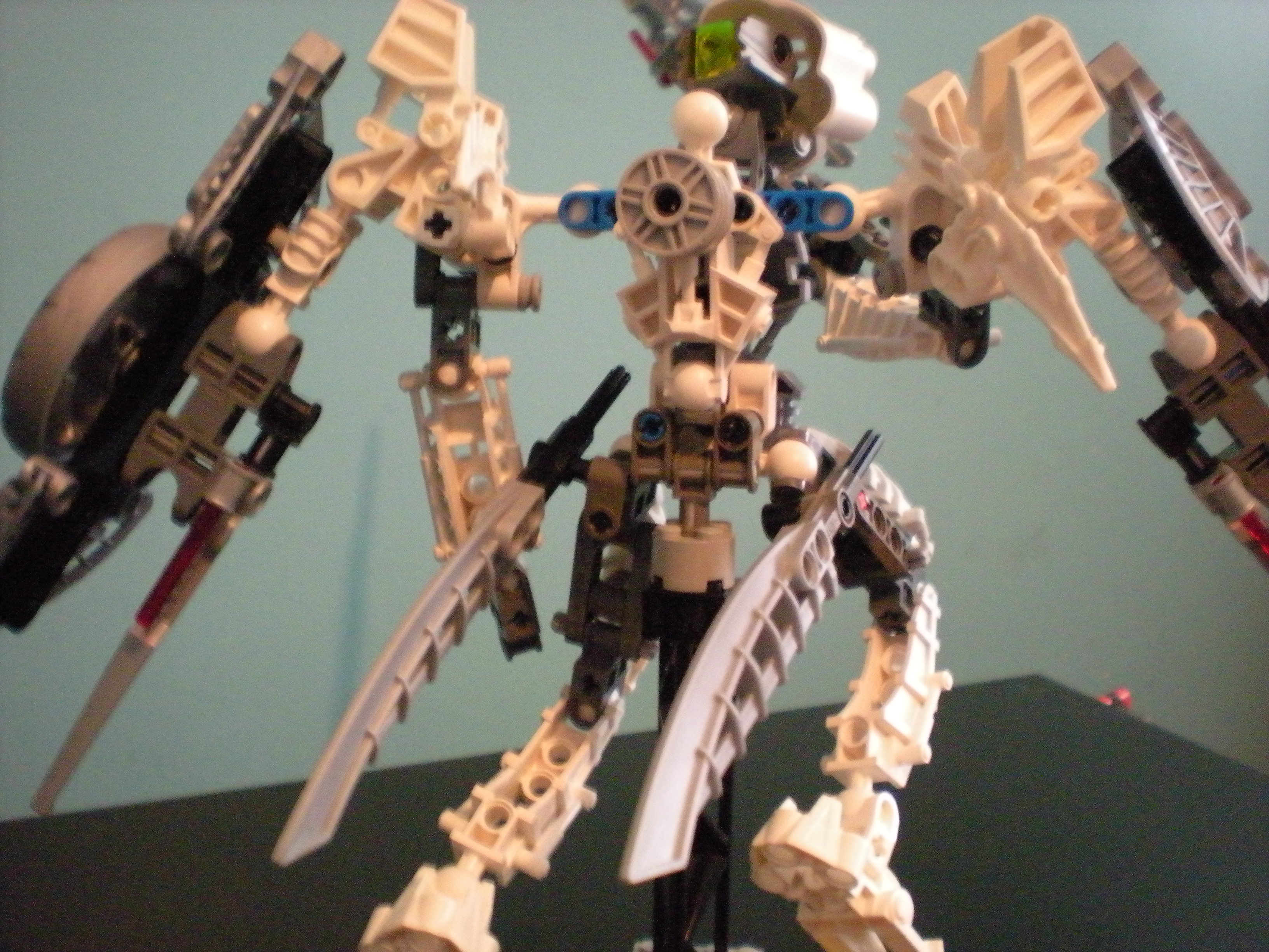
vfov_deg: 37.7
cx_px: 634
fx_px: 1393
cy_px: 476
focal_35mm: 38
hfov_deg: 49.0
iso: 800
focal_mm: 6.3
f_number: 3.1
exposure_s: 1/5.9
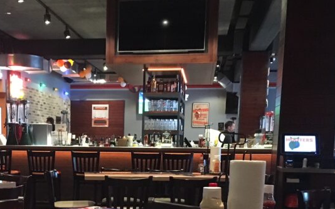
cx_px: 93
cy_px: 218
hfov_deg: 34.0
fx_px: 538
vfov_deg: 21.1
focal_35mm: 59
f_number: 2.2
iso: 400
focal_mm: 4.15
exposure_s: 1/17
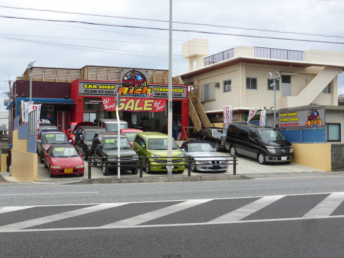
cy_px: 129
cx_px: 172
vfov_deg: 30.9
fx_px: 467
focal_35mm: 47
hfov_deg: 40.4
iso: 100
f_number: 4.2
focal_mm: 8.5
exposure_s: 1/320
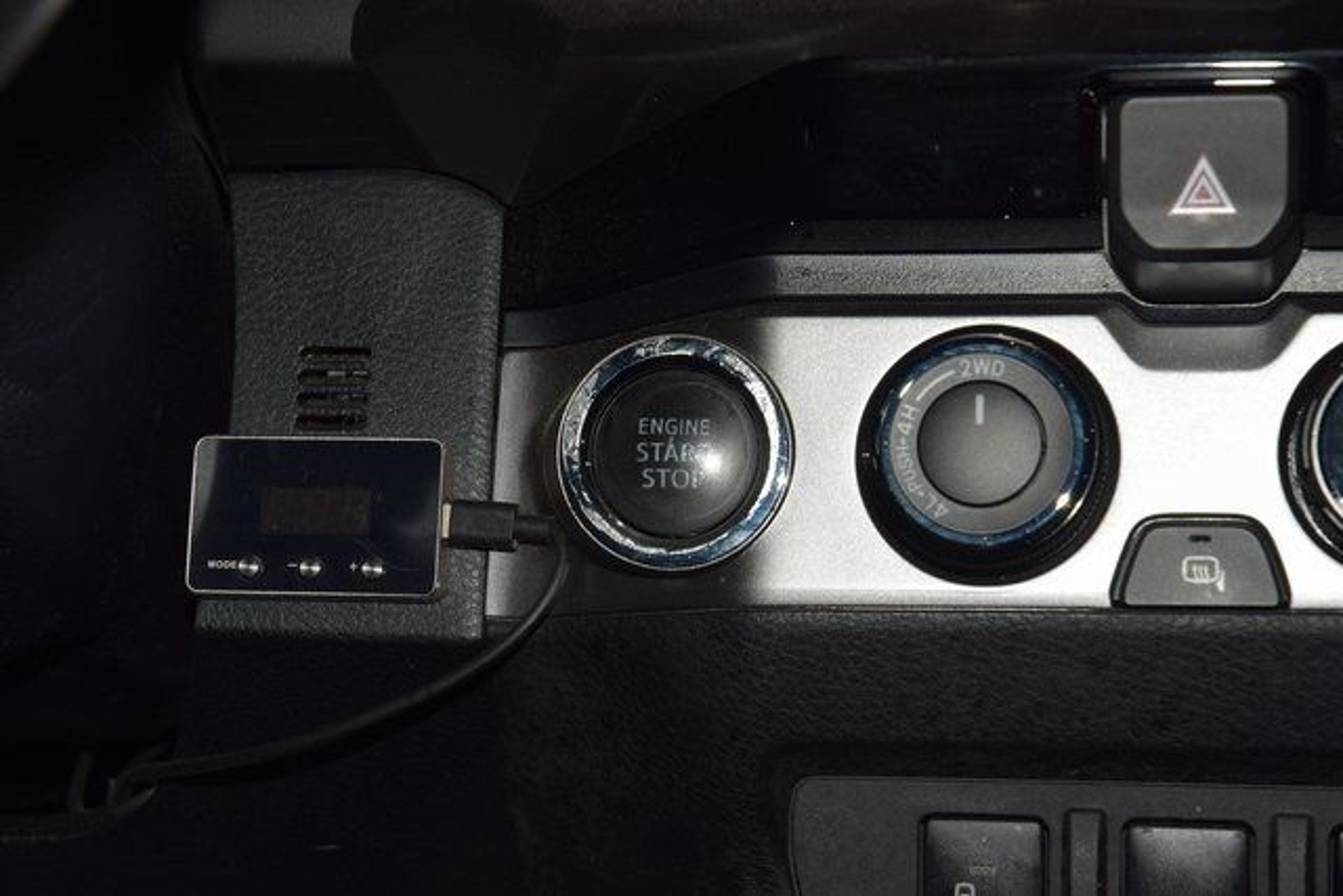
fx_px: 3918
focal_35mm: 105
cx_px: 672
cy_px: 448
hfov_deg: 19.5
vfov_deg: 13.0
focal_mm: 70
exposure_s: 1/125
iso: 100
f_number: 8
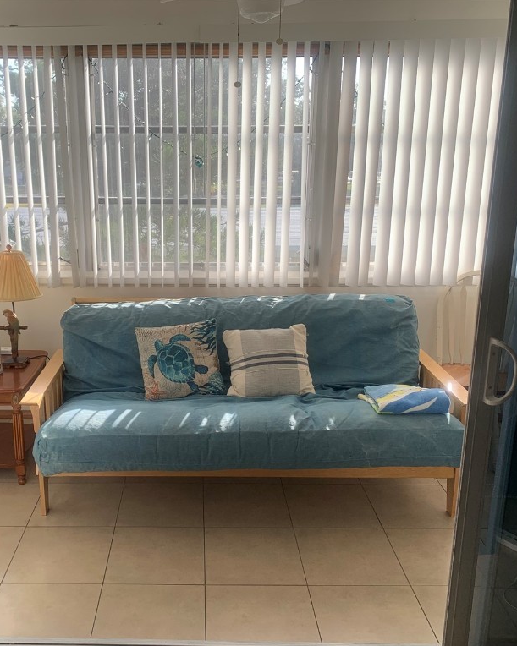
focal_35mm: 34
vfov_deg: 52.8
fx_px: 650
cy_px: 322
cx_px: 201
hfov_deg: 43.1
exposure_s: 1/302
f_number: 1.8
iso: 25
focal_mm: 4.25
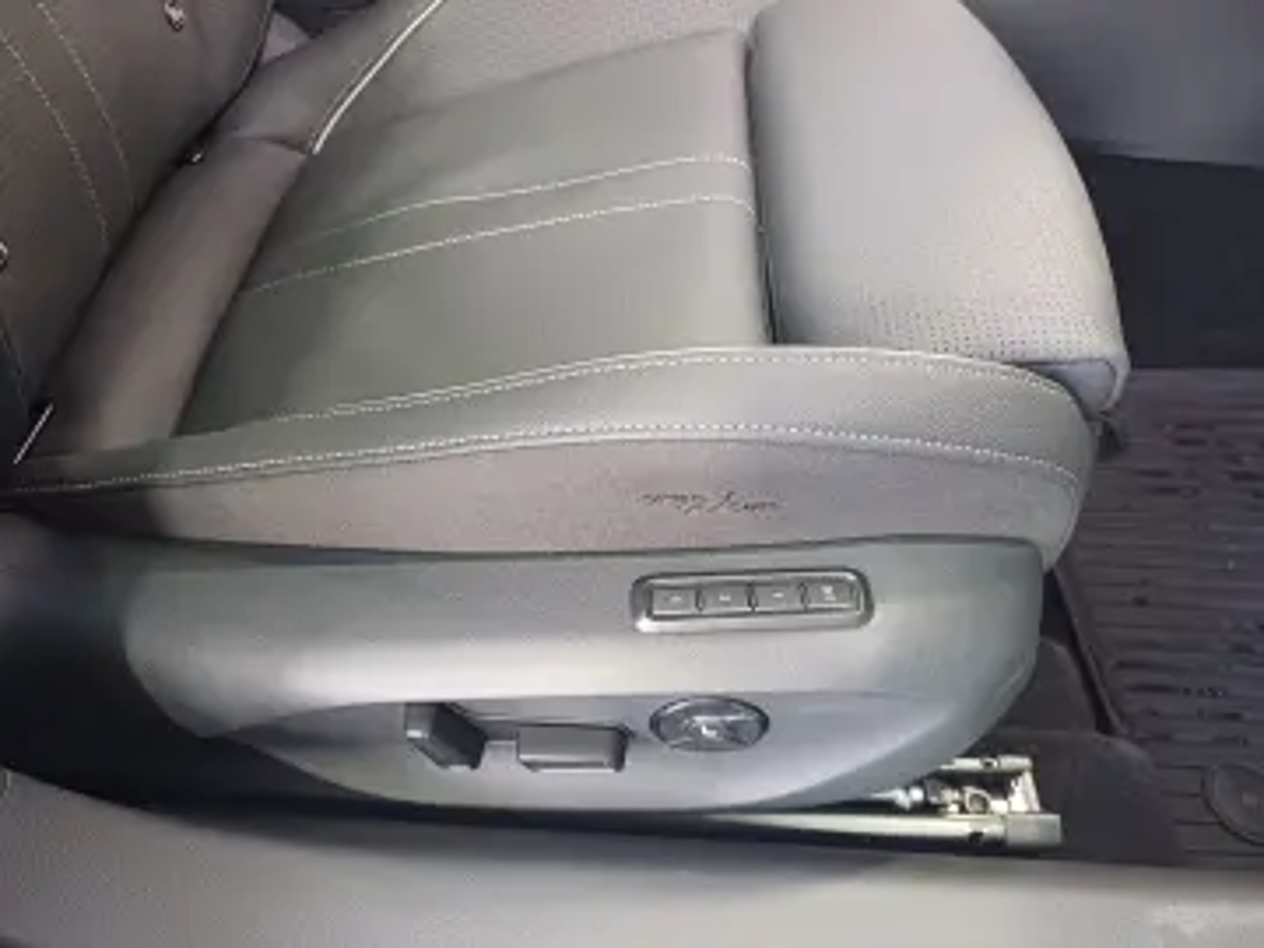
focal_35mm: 25
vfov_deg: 54.9
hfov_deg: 69.4
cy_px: 474
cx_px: 632
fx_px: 913
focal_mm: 4.65
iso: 400
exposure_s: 1/25
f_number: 1.8
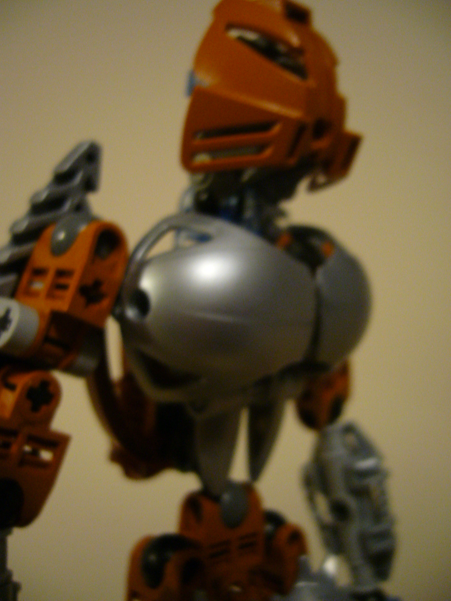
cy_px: 300
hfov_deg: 40.7
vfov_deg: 52.6
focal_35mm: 35
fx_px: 608
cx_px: 226
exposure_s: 1/6
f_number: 2.8
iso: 200
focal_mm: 5.8
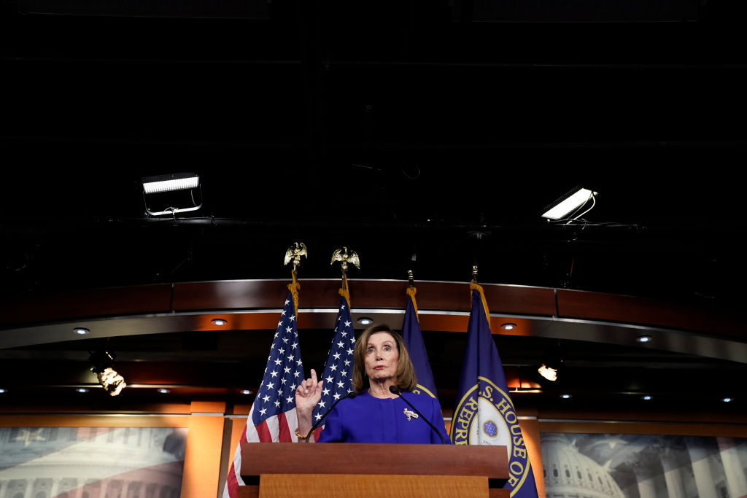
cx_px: 374
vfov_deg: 34.2
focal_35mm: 39
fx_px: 809
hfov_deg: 49.5
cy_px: 249
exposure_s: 1/400
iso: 3200
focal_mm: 39
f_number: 4
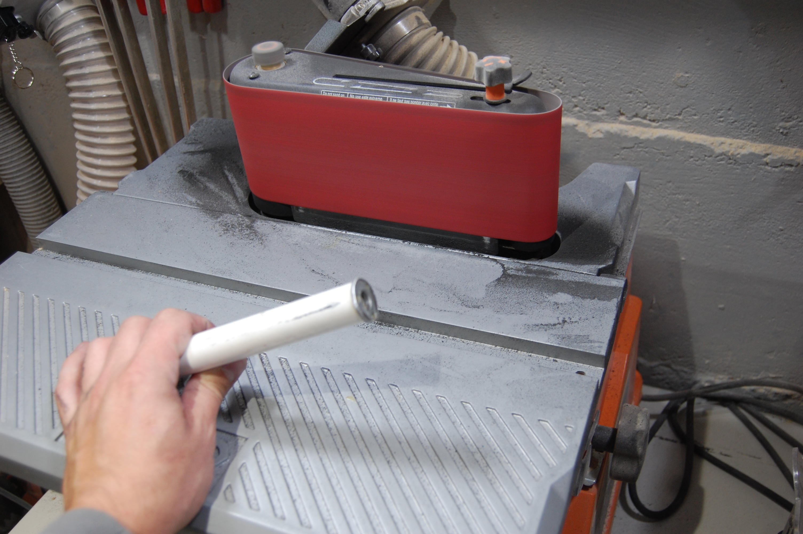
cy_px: 267
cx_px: 402
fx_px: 735
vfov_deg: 39.9
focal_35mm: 33
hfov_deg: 57.3
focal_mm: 22
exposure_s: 1/30
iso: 400
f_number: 3.8
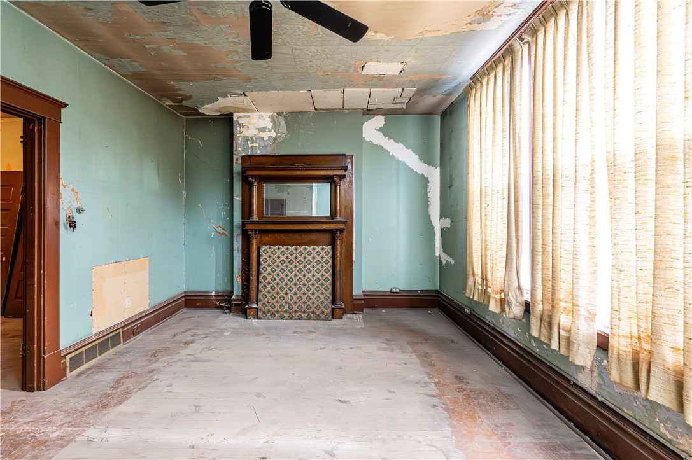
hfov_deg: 100.4
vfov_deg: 77.2
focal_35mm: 15
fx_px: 288
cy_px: 230
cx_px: 346
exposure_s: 1/100
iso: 5000
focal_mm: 15
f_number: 8
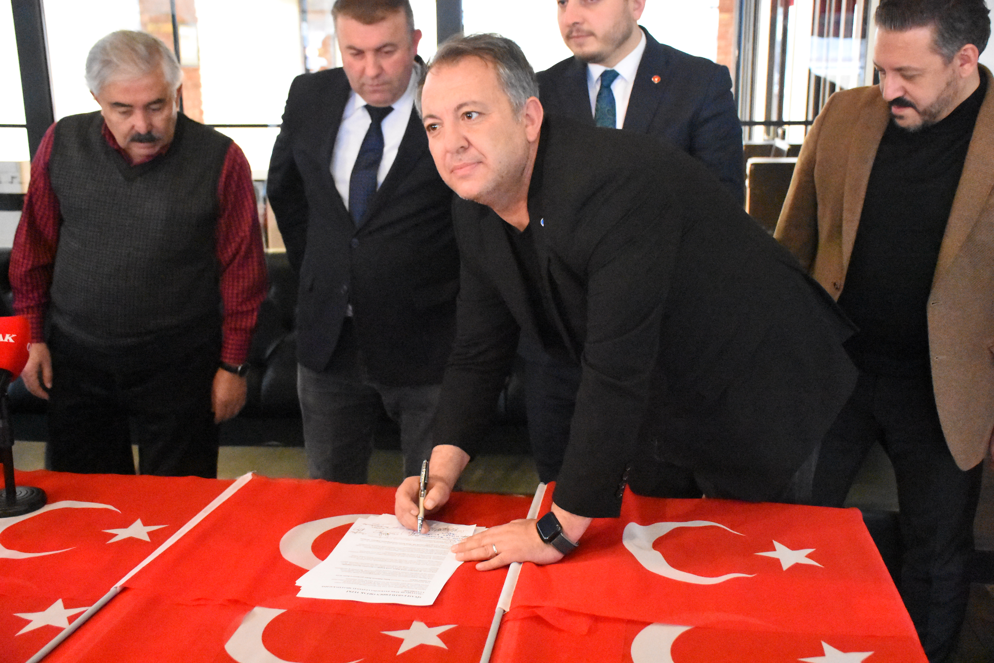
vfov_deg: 33.0
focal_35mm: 40
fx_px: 1118
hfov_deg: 47.9
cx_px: 497
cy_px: 332
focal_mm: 27
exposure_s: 1/125
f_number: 4
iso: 20000
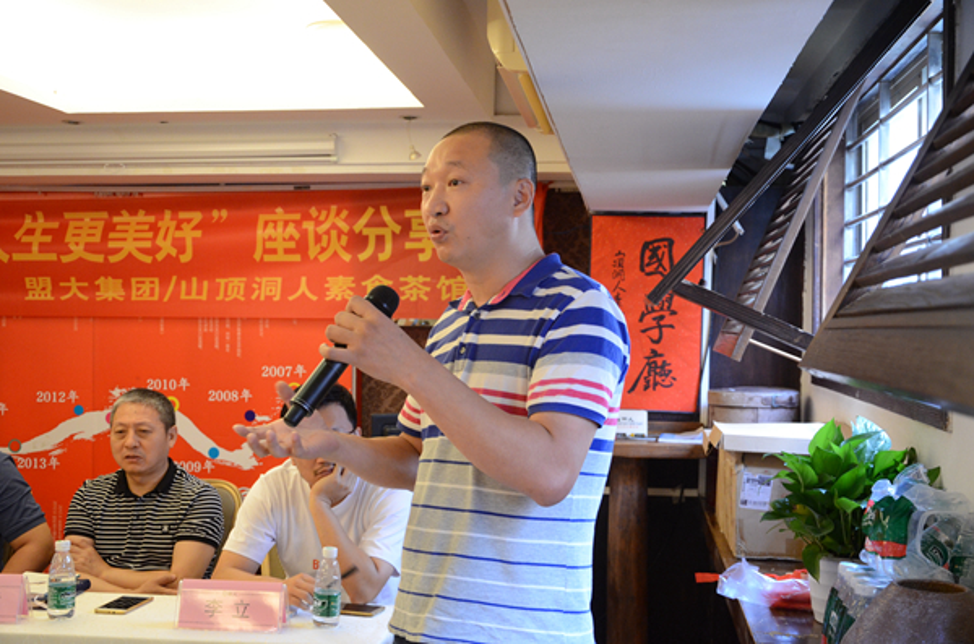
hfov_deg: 43.7
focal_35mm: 45
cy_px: 322
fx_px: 1215
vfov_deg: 29.7
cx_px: 487
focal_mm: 30
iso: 1600
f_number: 4.2
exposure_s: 1/40
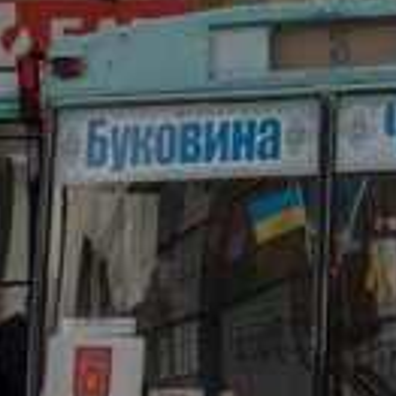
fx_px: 5035
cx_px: 1079
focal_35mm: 389
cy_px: 38
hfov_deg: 4.4
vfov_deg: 4.5
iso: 160
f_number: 9
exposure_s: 1/400
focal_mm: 50
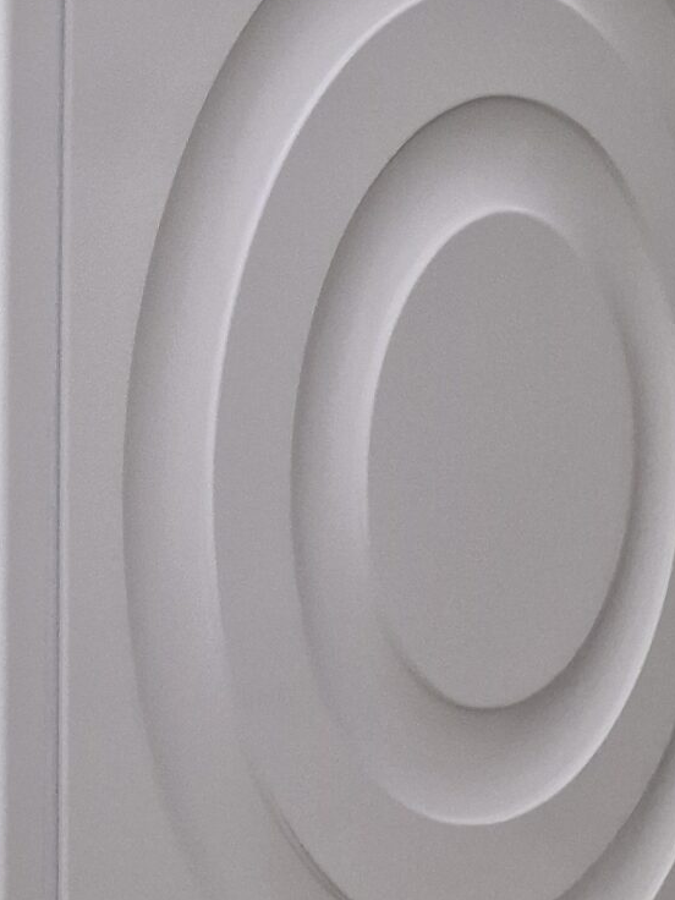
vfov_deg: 24.4
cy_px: 373
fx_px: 2080
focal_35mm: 80
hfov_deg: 17.9
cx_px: -43
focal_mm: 6.4
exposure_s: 1/100
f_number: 1.8
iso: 400
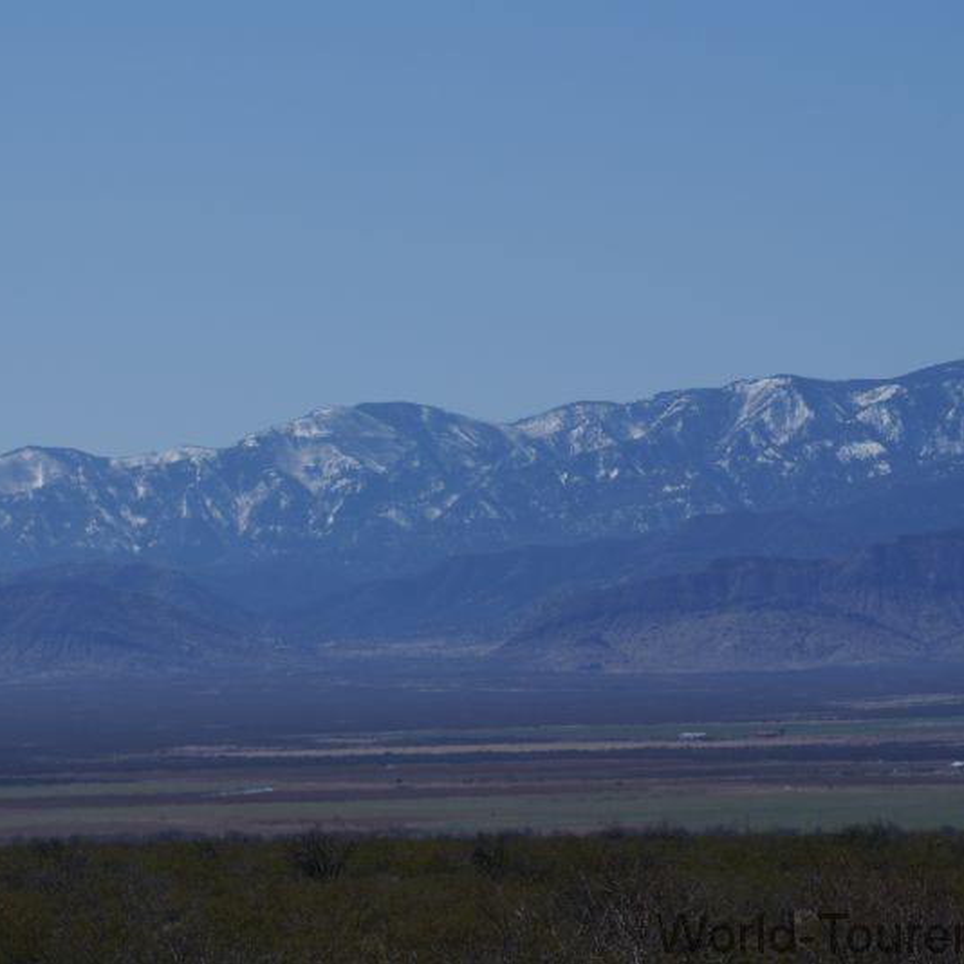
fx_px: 9042
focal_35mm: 287
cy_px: 482
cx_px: 359
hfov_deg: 6.1
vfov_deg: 6.1
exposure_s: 1/320
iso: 100
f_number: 11
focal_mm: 150
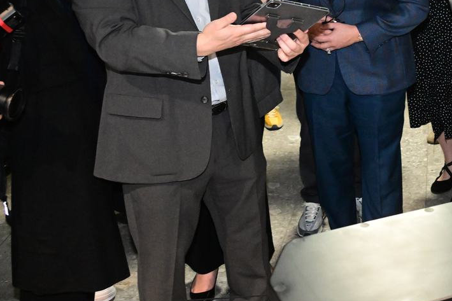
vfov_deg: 19.0
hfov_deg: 27.3
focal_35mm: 71
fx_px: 891
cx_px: 421
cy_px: 75
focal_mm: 36
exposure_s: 1/250
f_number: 5.6
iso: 10000
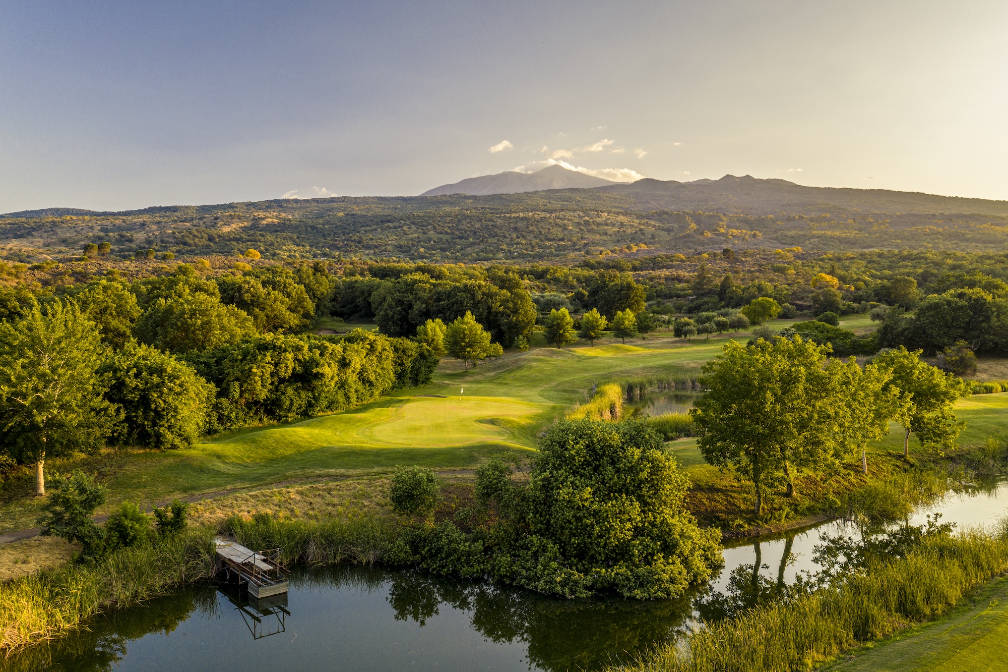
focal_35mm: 28
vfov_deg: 46.4
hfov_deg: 65.5
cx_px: 504
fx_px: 784
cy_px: 336
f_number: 6.3
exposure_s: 1/30
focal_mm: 10.26
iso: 100
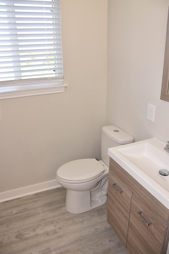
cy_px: 127
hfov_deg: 47.9
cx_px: 84
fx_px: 190
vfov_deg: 67.4
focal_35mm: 27
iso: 640
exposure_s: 1/125
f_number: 5.6
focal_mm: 18
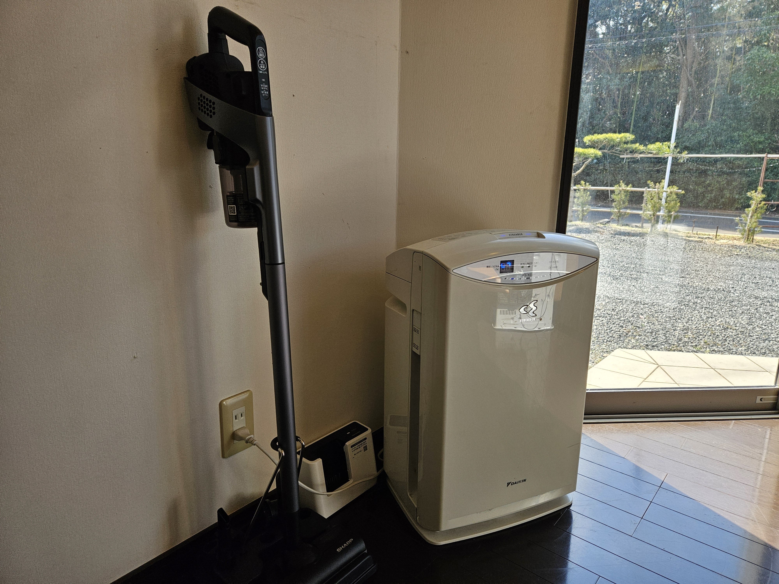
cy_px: 292
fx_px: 518
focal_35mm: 23
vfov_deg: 58.9
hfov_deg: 73.9
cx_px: 390
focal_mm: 5.4
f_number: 1.8
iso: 100
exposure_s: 1/719
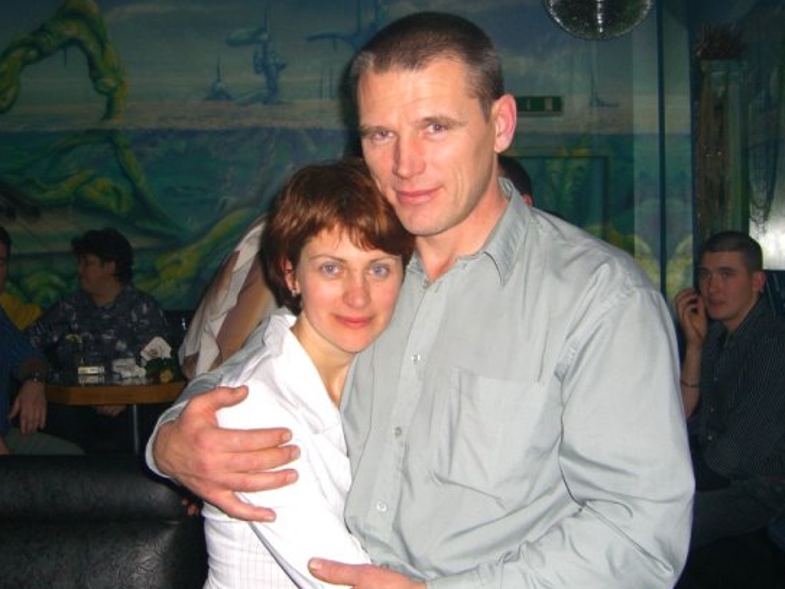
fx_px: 952
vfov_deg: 34.3
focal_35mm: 42
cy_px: 287
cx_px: 361
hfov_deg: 44.8
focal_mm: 7.9
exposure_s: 1/60
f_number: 2.8
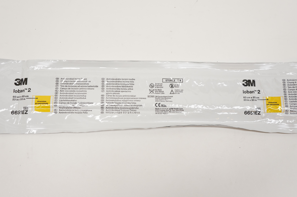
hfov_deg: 53.2
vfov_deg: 36.8
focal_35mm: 36
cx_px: 148
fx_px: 297
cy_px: 98
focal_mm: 24
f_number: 7.1
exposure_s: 1/125
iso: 800
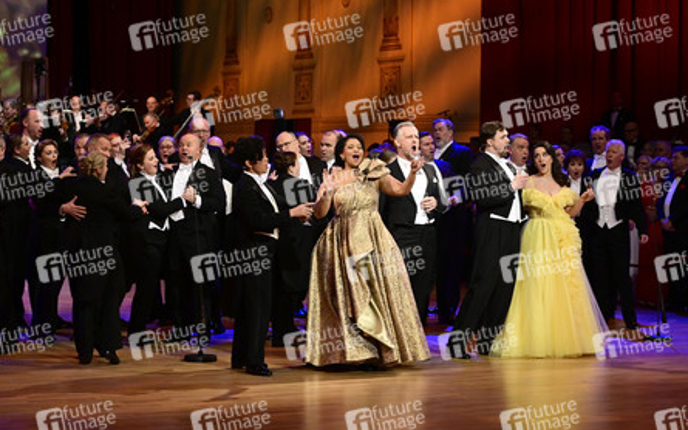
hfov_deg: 21.9
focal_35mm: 95
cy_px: 226
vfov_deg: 13.8
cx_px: 344
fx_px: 1781
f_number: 5
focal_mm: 92
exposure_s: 1/320
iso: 6400
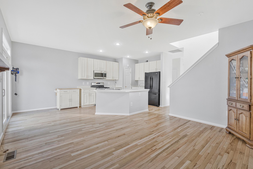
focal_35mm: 16
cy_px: 84
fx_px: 112
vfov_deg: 73.7
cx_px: 126
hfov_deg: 96.8
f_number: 7.1
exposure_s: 1/80
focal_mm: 16
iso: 1250
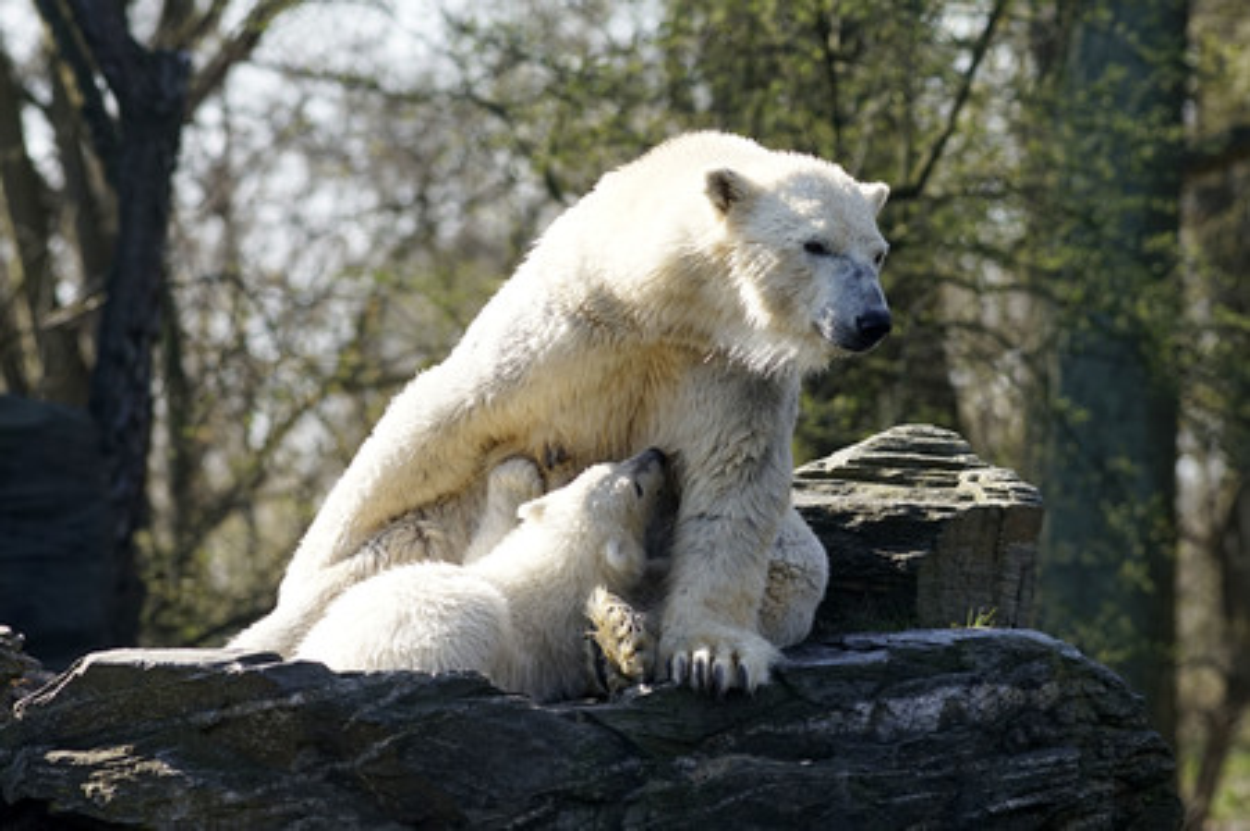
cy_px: 416
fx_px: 6939
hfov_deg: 10.3
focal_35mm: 200
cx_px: 625
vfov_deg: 6.9
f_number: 5
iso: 640
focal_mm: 200
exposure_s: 1/1250
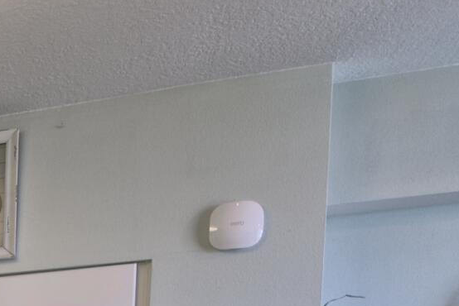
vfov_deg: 16.5
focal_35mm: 65
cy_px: 596
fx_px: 829
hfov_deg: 21.6
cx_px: -341
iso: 500
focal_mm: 12
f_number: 8
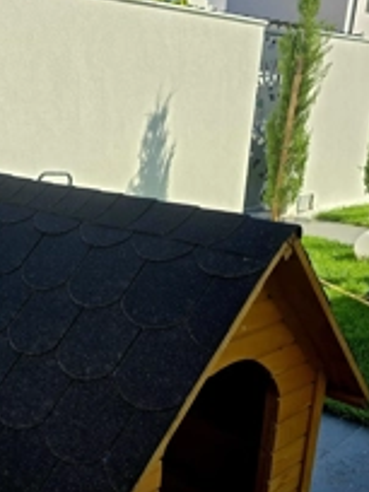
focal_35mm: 45
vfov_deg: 41.5
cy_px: 333
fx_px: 640
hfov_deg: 31.6
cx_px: 94
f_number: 1.7
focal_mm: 6.3
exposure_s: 1/435
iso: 12
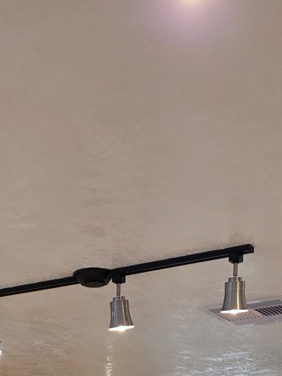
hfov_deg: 16.7
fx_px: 956
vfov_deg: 17.7
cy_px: 688
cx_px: 79
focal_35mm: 88
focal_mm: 6.3
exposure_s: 1/120
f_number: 1.7
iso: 640
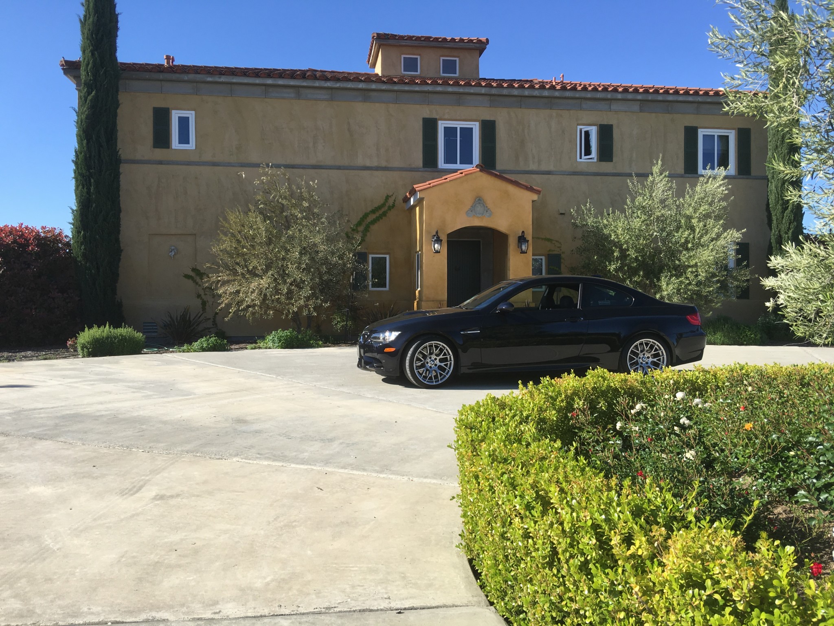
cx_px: 417
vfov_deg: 48.2
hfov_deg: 61.7
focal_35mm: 29
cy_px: 313
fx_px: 699
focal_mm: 4.15
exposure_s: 1/1054
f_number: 2.2
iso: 25
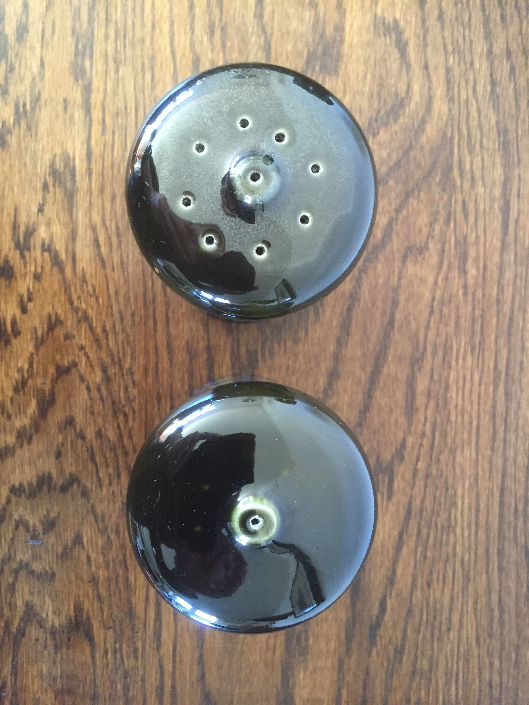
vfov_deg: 61.7
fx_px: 591
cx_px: 264
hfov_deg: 48.2
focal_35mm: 29
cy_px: 352
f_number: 2.2
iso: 250
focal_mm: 4.15
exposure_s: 1/25
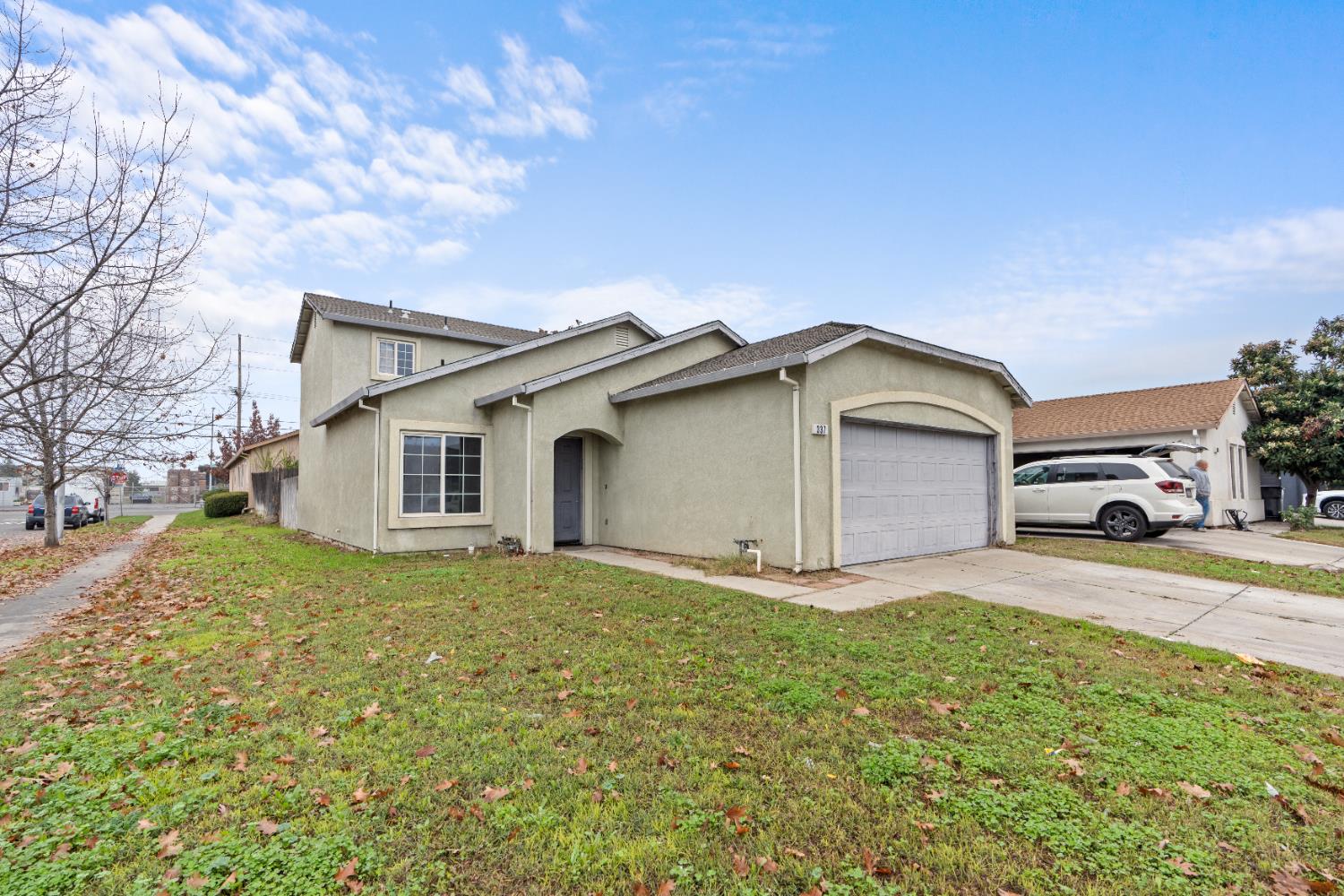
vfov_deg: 73.7
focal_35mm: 16
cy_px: 448
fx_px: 597
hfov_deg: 96.7
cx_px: 672
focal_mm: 16
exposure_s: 1/60
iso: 200
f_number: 8
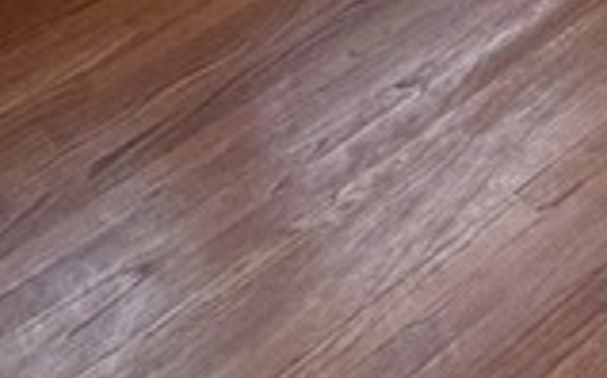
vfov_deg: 9.5
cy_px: -817
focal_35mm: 101
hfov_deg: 18.8
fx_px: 1669
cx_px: 836
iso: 160
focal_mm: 2.22
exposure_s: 1/60
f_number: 2.2
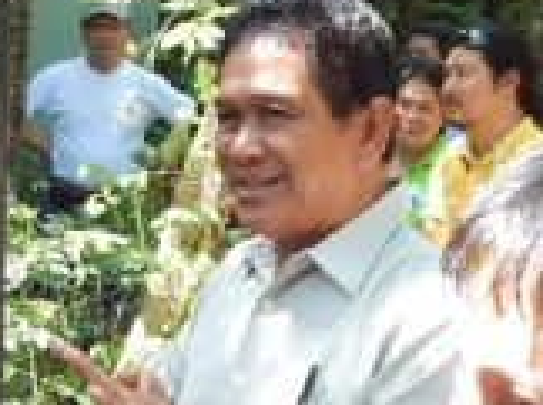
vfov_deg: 12.5
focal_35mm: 115
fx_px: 1801
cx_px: 158
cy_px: 489
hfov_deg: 17.1
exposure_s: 1/80
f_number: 3.2
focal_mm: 5.6
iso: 125
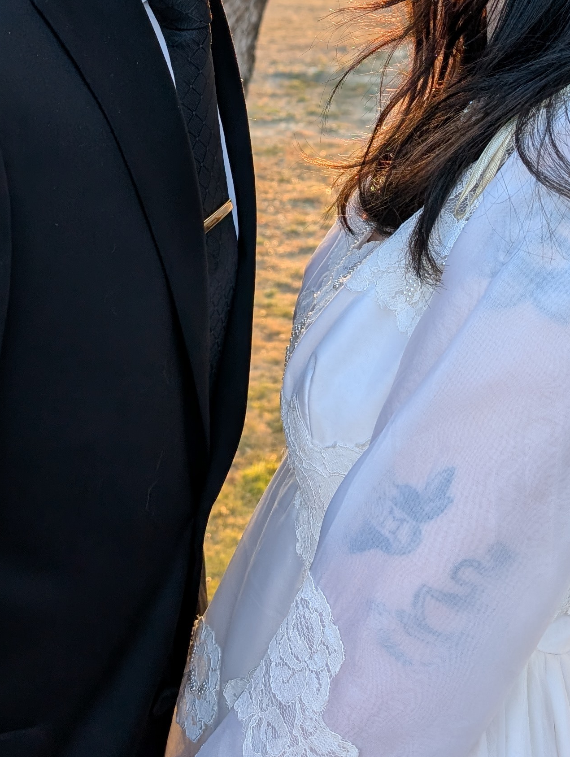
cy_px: 74
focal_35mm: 58
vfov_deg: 31.6
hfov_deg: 25.2
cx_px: 360
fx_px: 1270
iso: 24
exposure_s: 1/1346
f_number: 1.68
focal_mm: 6.9
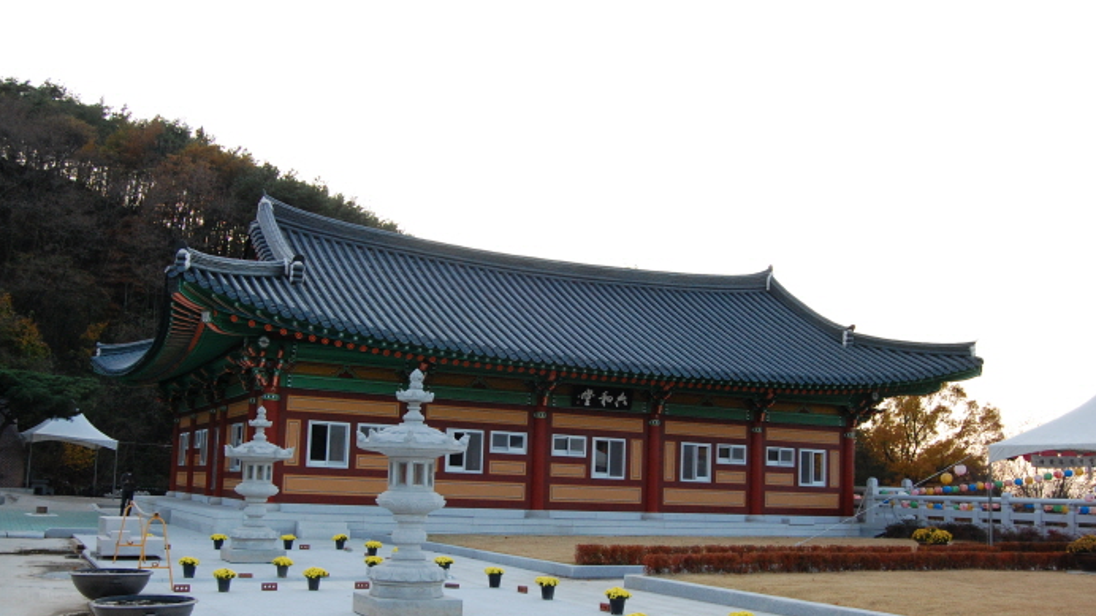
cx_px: 543
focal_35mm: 37
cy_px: 360
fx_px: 1061
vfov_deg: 32.3
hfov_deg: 54.6
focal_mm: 23
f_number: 7.1
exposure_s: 1/200
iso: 800
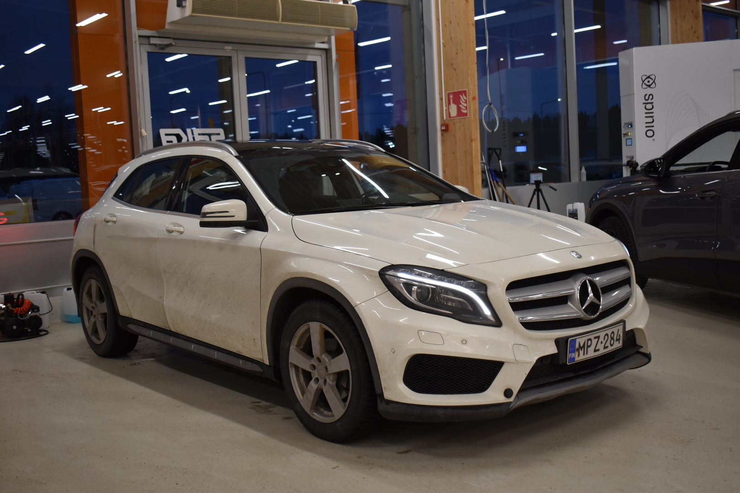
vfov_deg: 35.5
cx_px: 370
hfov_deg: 51.3
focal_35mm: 38
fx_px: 771
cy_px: 246
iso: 400
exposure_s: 1/90
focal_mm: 25
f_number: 4.8
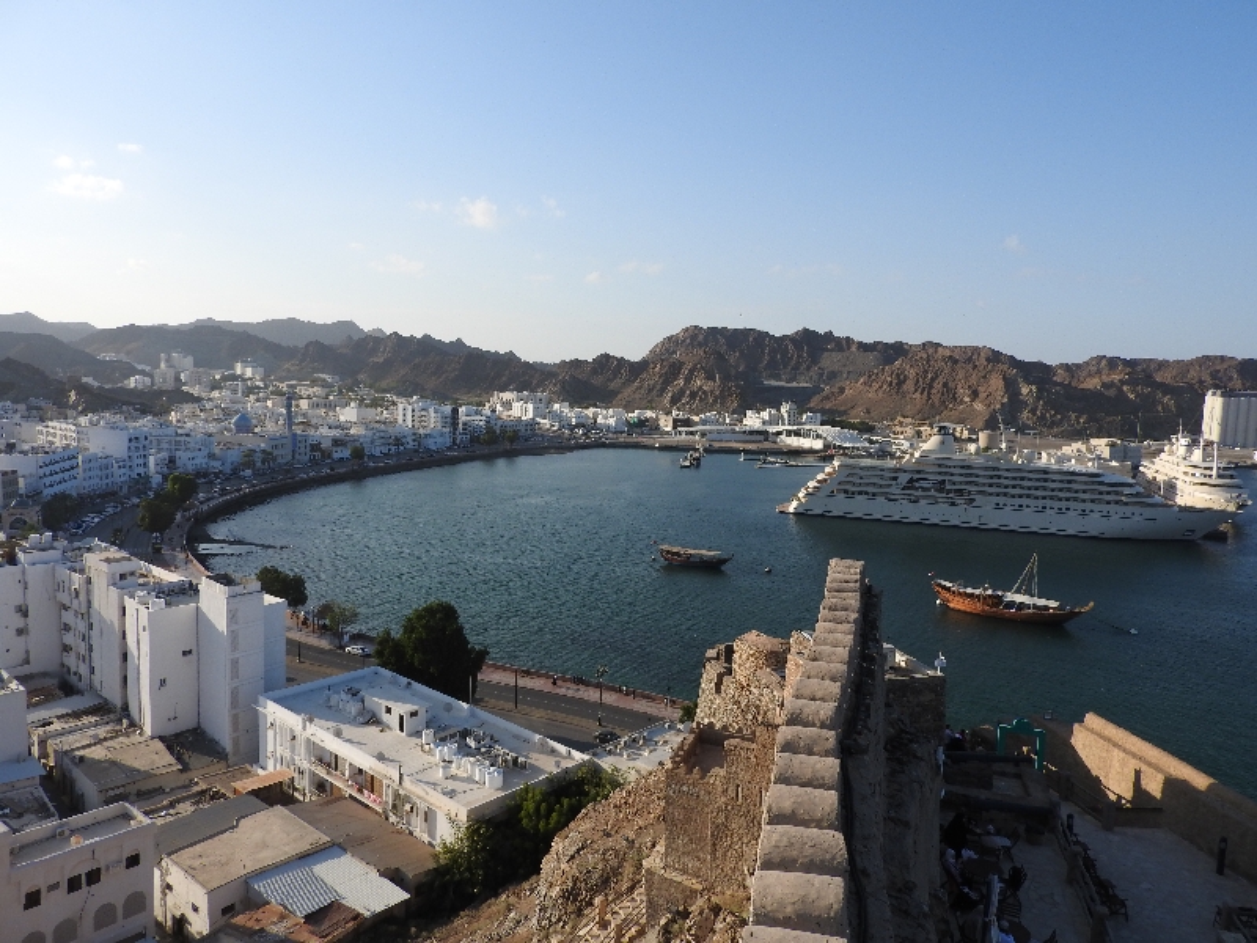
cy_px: 472
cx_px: 628
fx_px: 872
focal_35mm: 24
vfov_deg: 56.8
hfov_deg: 71.6
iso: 100
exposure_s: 1/1600
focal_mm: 4.3
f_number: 3.3
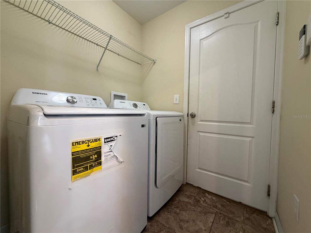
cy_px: 116
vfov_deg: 85.7
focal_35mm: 14
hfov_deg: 102.1
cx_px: 156
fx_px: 126
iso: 400
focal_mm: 2.22
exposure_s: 1/60
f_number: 2.2
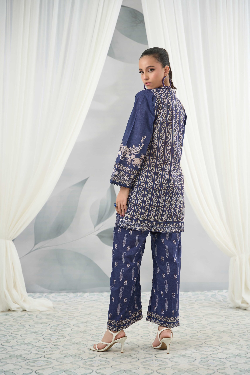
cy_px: 188
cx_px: 125
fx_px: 617
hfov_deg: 22.9
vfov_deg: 33.8
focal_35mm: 59
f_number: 2.8
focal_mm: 59.2
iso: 160
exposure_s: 1/125
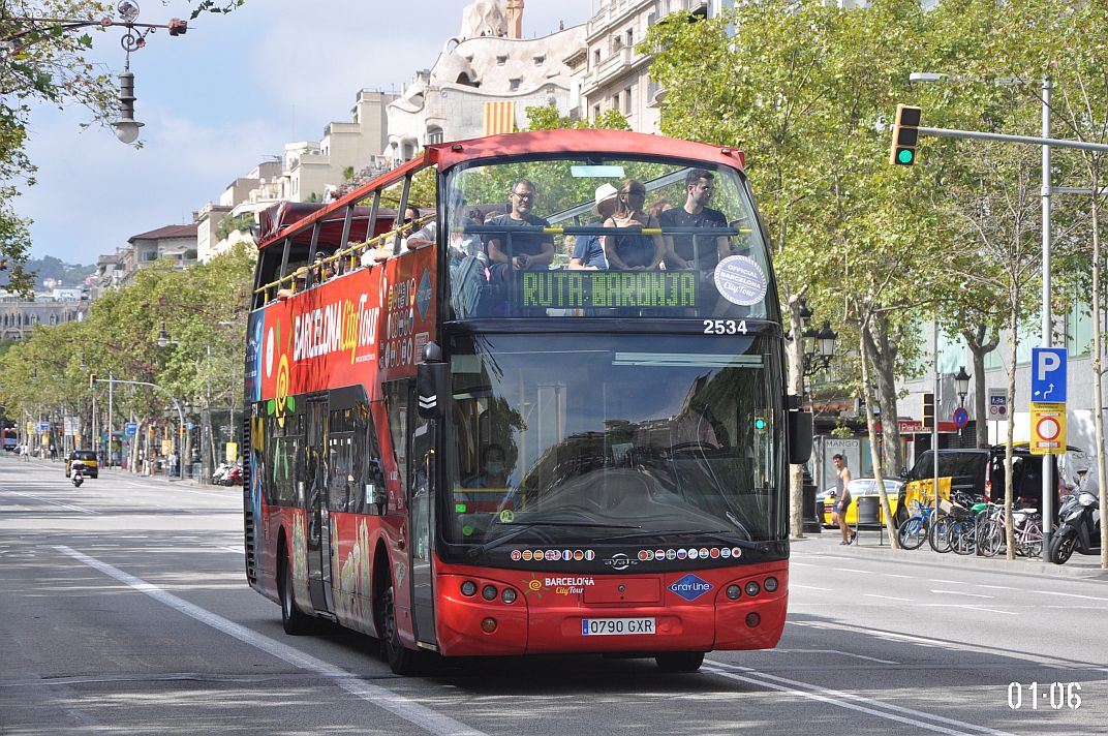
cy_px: 368
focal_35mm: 99
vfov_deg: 13.8
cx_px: 554
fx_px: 3043
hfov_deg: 20.6
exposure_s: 1/1000
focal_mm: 66
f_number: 5.3
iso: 400
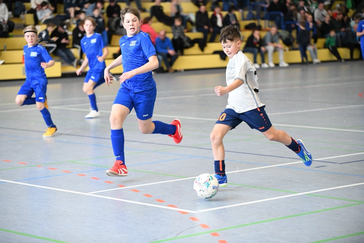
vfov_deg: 12.2
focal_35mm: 112
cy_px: 122
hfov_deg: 18.3
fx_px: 1132
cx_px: 182
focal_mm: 112
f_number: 2.8
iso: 6400
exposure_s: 1/1600
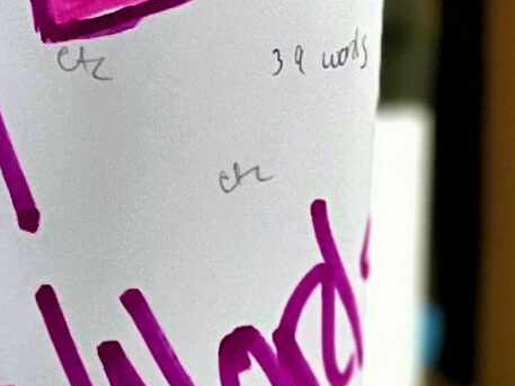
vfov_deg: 3.5
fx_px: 6414
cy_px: 232
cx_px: -469
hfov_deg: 4.5
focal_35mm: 431
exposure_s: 1/60
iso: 125
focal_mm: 9
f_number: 2.8
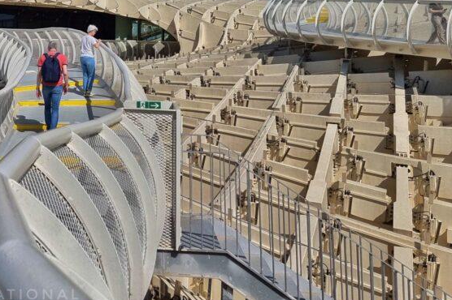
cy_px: 0
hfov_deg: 40.9
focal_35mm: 46
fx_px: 577
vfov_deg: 27.5
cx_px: 89
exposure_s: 1/2168
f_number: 1.8
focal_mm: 6.7
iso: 50
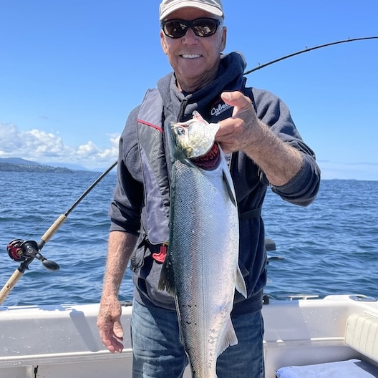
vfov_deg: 44.8
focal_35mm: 37
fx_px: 457
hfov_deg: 44.9
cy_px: 221
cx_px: 205
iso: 32
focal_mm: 4.2
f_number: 1.6
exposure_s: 1/2882
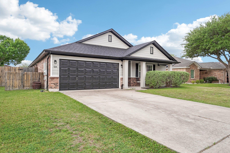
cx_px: 115
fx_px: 144
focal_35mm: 22
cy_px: 76
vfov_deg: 56.1
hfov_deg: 77.3
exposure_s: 1/160
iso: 400
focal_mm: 22.5
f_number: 8
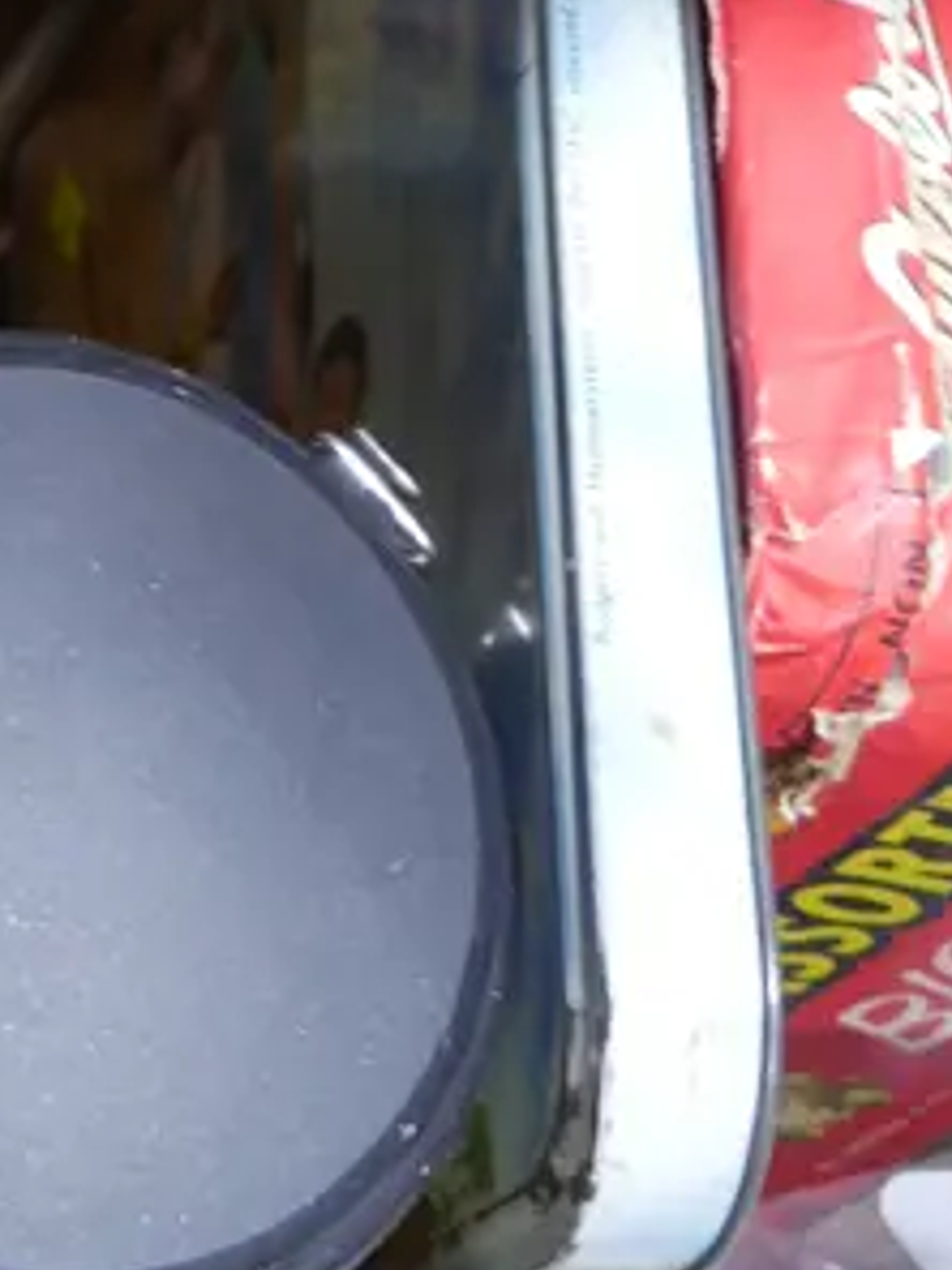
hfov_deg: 15.2
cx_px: 191
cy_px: -541
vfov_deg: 18.3
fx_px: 3557
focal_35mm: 97
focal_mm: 14
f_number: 3.5
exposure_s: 1/60
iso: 640
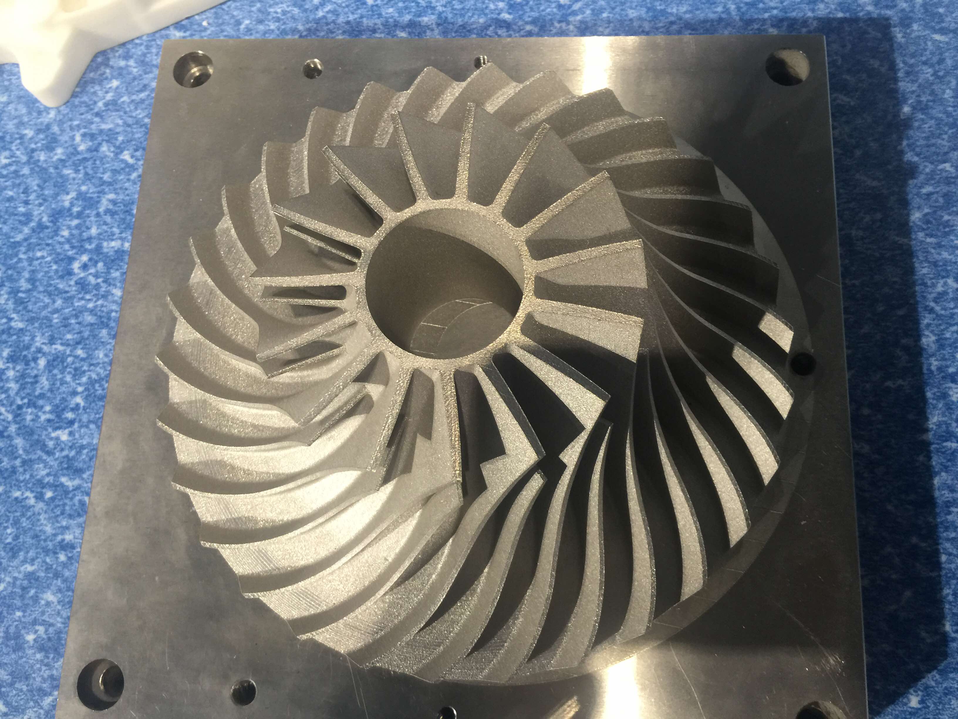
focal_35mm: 29
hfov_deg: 61.7
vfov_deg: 48.2
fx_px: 803
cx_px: 479
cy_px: 360
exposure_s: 1/33
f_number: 2.2
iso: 64
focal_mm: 4.15
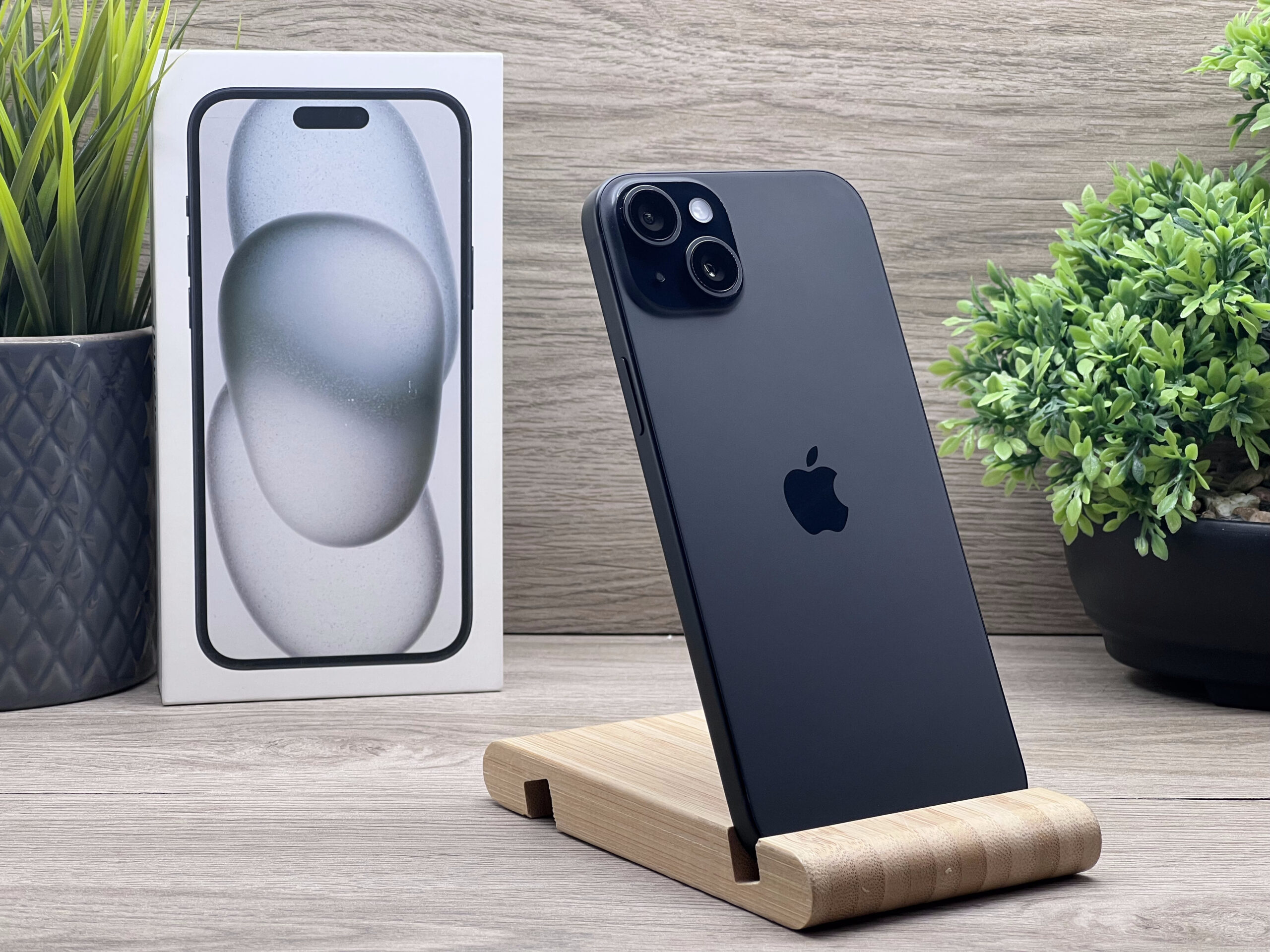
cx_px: 635
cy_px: 476
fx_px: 2825
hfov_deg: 25.3
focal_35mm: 77
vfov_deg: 19.1
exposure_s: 1/100
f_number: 2.8
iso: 80
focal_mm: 9
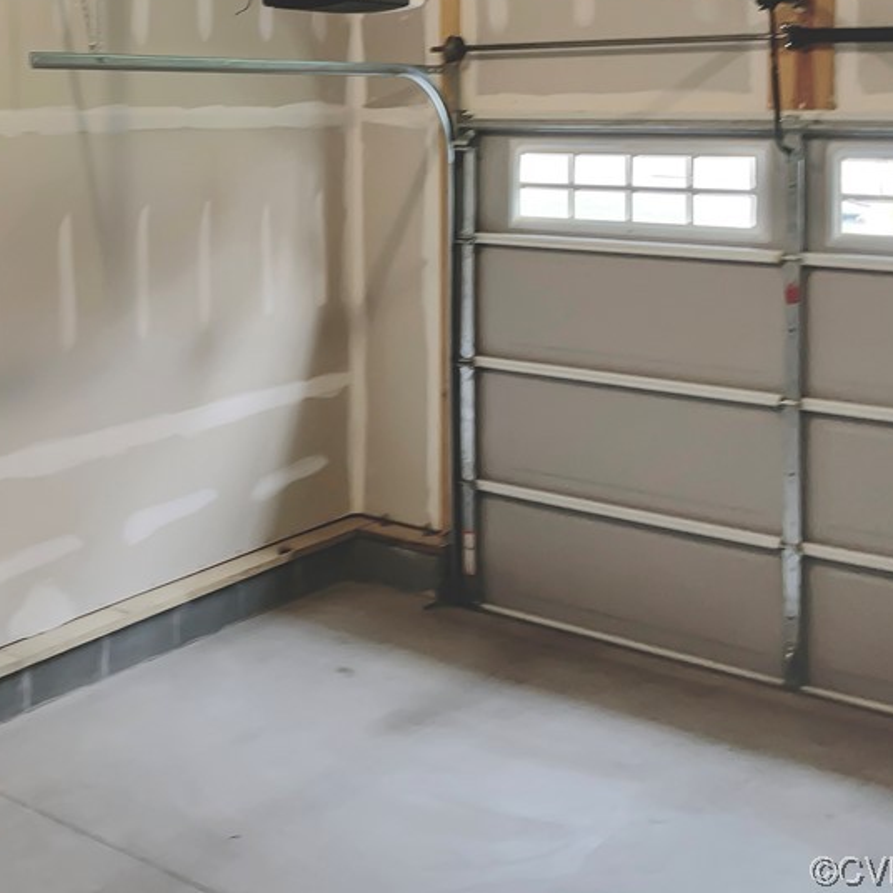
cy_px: 268
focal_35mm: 49
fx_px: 1430
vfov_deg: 34.2
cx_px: 142
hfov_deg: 33.4
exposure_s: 1/12
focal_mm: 3
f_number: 1.8
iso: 16
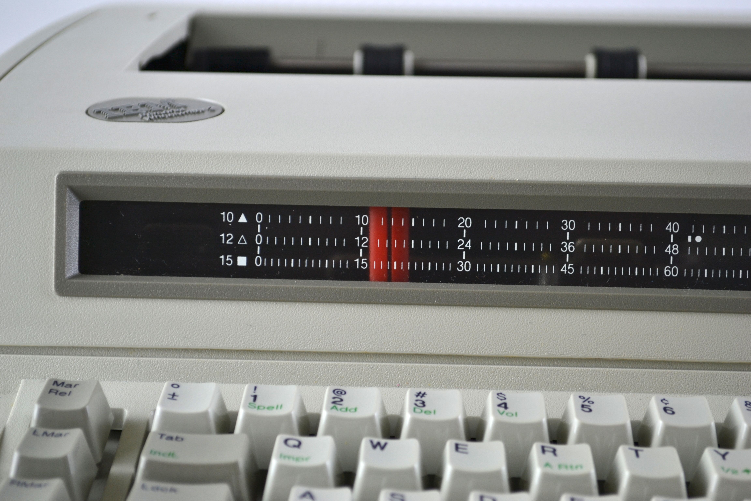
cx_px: 376
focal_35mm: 75
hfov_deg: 27.0
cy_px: 250
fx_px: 1564
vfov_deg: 18.2
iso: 125
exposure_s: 1/20
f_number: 6.3
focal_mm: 50
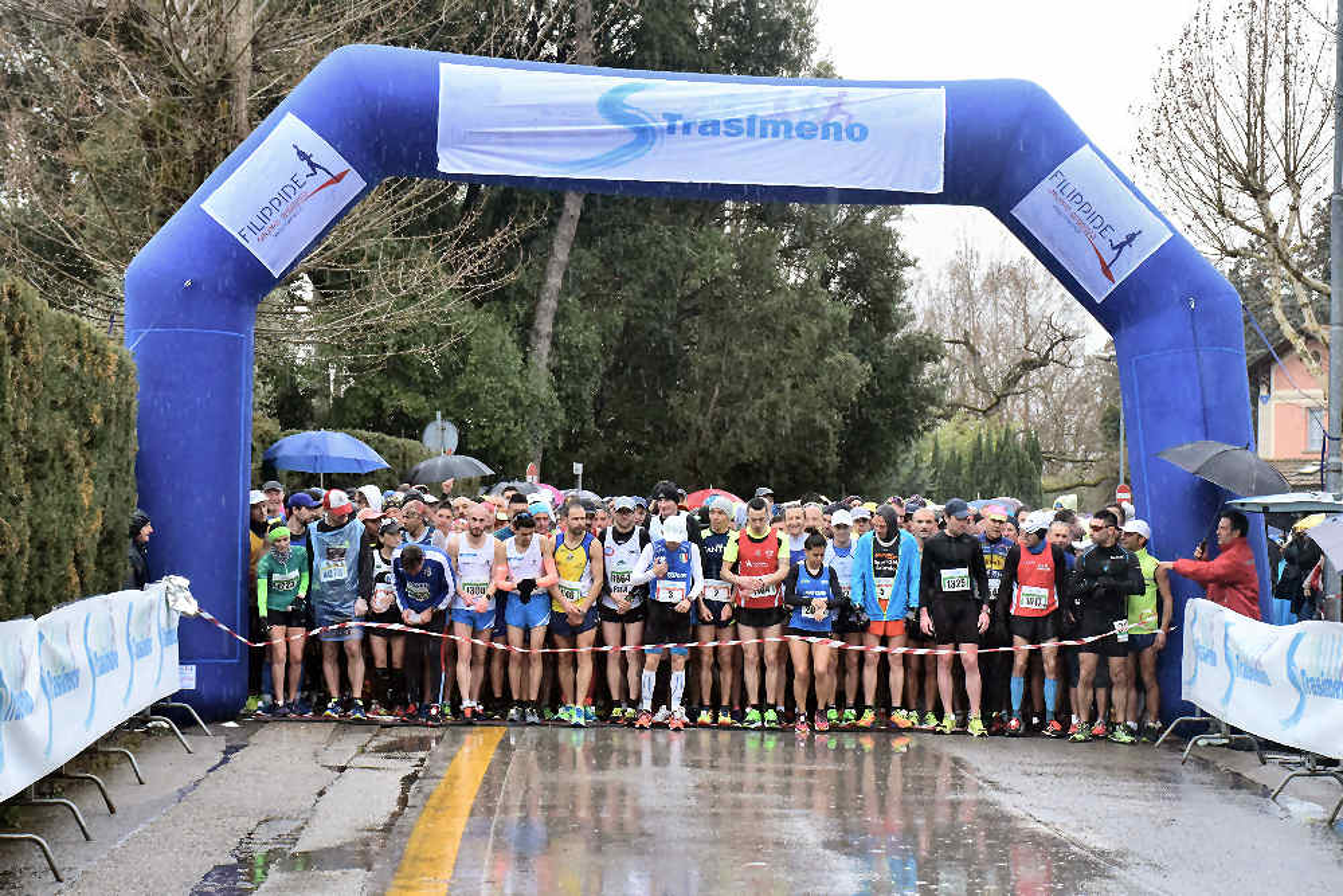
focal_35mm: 78
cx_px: 672
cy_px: 448
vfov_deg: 17.5
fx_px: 2910
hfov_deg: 26.0
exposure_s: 1/250
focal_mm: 52
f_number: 8
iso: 1600
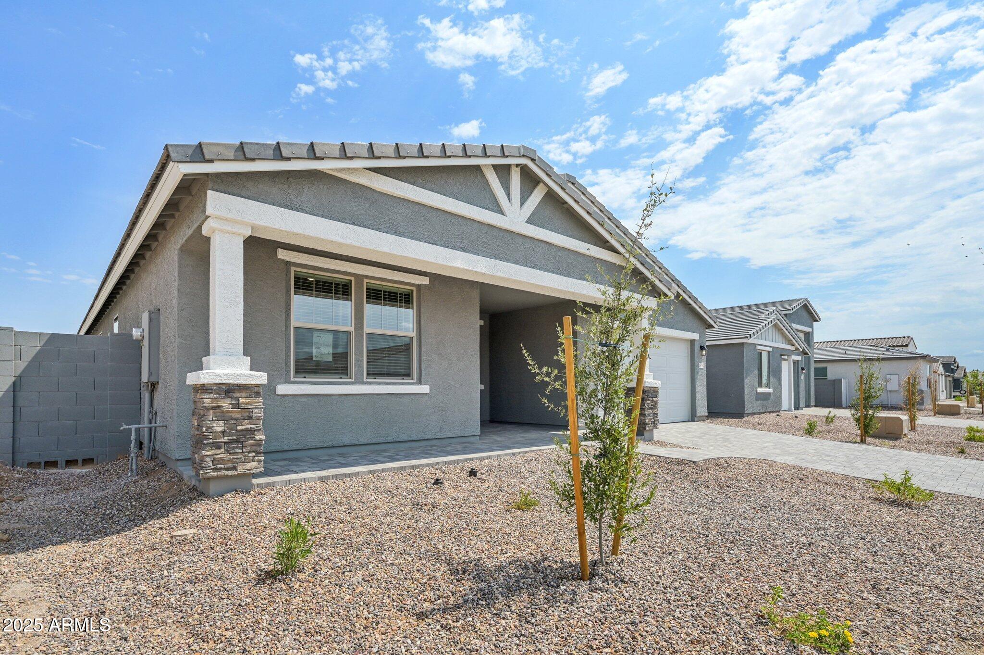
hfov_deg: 93.3
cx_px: 492
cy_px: 328
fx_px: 464
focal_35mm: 17
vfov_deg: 70.3
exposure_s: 1/640
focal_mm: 17
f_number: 8
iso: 160
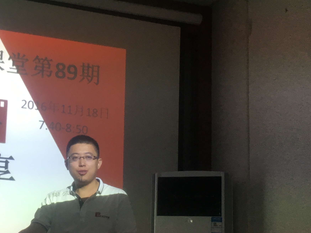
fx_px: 602
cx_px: 79
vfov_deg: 21.8
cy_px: 155
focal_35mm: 67
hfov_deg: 28.6
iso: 40
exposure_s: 1/33
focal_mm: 4.15
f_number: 2.2
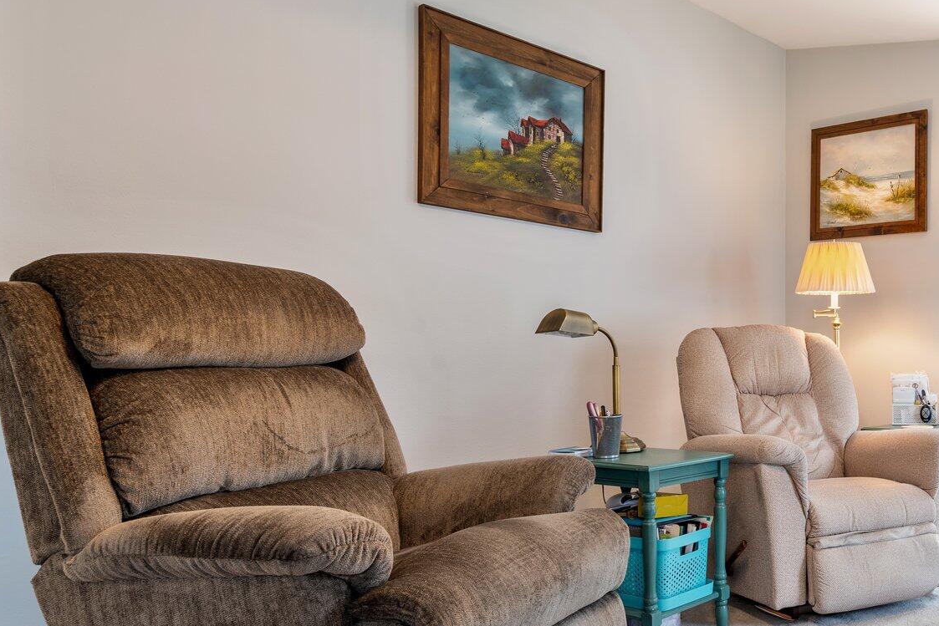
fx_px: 809
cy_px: 366
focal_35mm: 31
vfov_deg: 42.2
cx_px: 853
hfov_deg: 52.6
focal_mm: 17
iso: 50
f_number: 9
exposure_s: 1.3
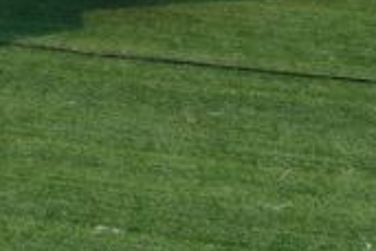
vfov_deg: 8.4
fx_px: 1504
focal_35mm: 144
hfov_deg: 14.0
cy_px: -430
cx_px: -4
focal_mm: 16
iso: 100
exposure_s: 1/125
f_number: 9
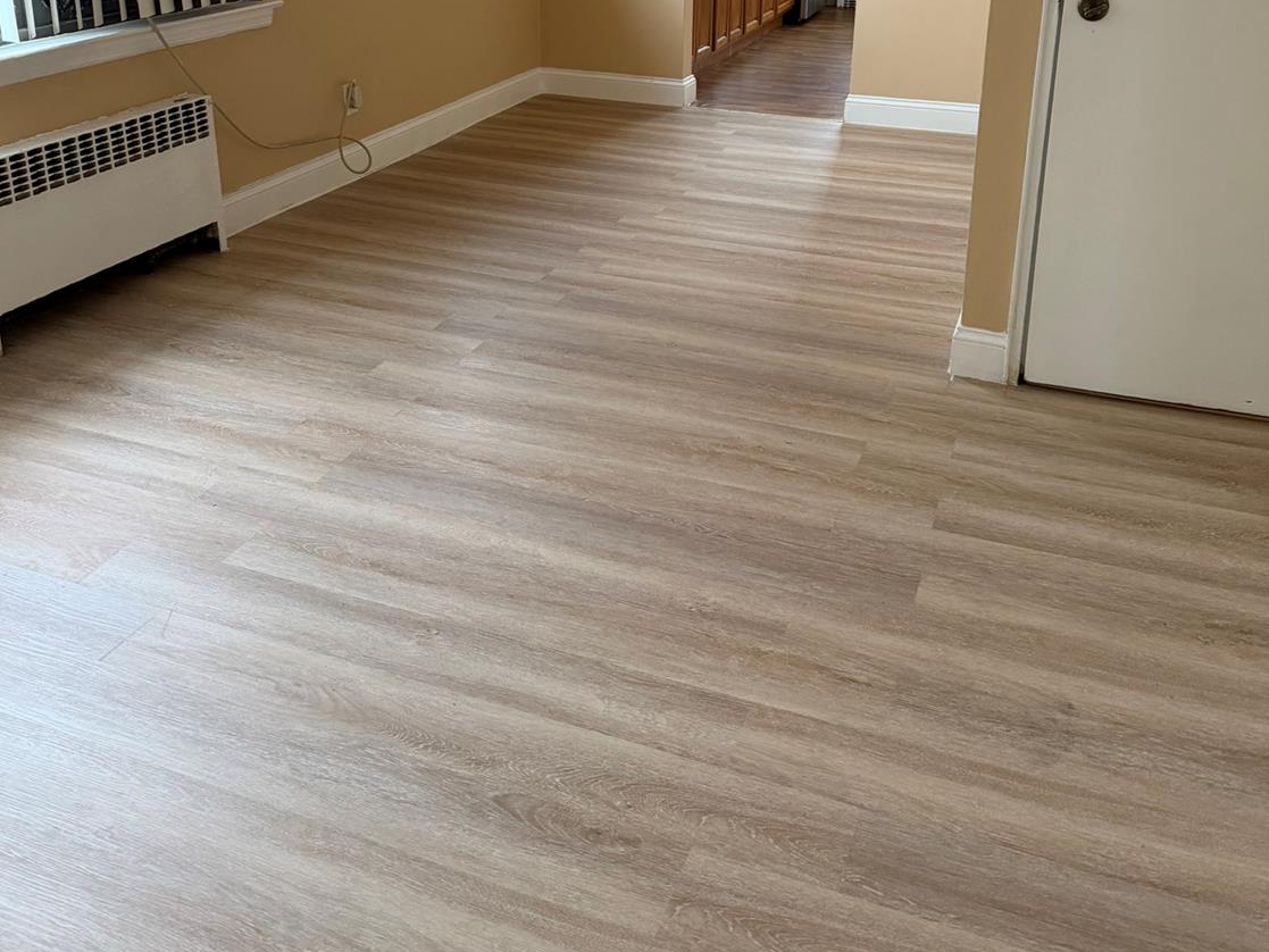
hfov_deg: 55.3
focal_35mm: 33
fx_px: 1210
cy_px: 193
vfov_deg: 41.2
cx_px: 618
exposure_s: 1/60
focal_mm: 6.76
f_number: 1.78
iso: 400
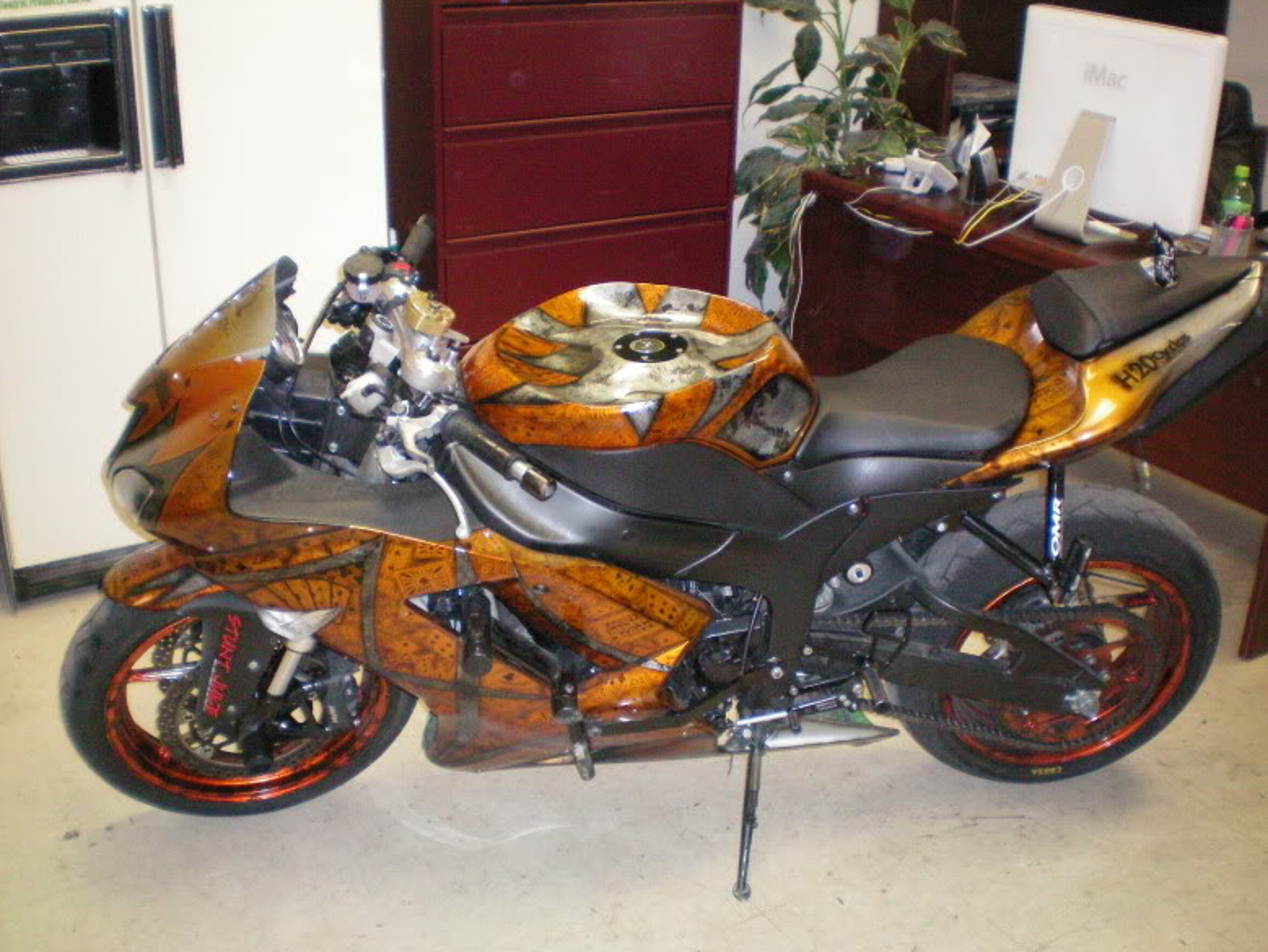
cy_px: 483
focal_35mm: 39
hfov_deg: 47.8
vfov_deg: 36.8
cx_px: 648
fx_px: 1429
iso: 400
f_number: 3.1
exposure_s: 1/60
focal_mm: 6.3
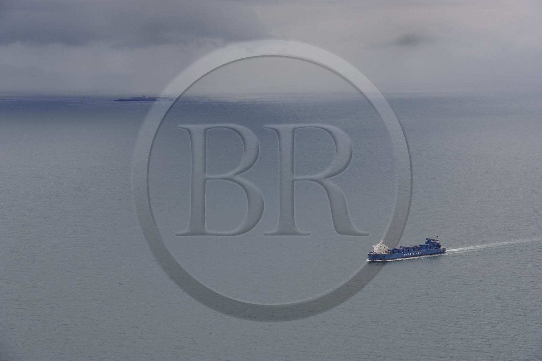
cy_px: 180
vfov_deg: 11.8
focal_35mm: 116
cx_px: 271
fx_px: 1745
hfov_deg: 17.7
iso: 400
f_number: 9
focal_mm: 116
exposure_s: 1/800
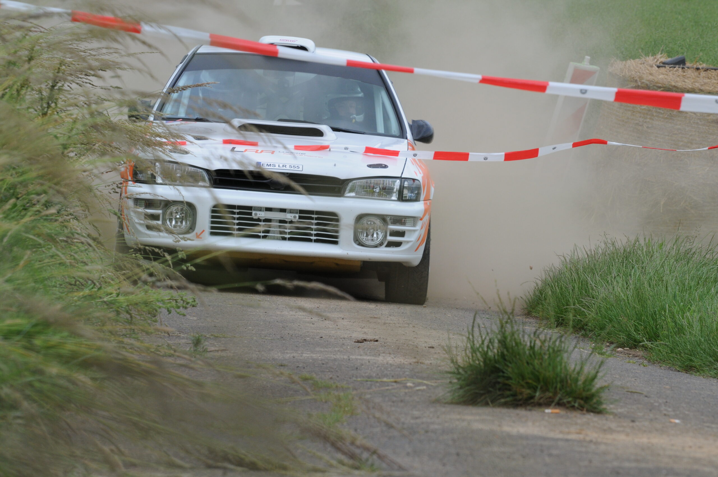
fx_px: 4930
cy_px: 238
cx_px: 359
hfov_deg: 8.3
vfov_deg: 5.5
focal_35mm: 248
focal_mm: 165
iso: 400
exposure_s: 1/320
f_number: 11
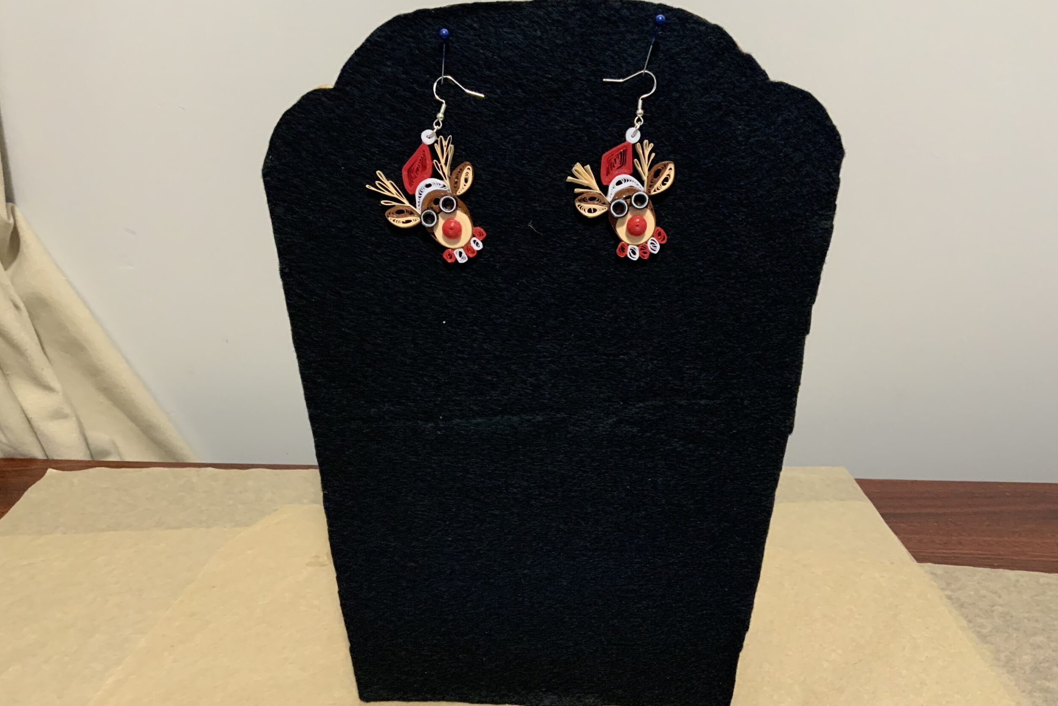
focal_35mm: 31
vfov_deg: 42.3
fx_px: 911
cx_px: 522
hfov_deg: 60.3
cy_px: 370
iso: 250
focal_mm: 3
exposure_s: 1/60
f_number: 1.8
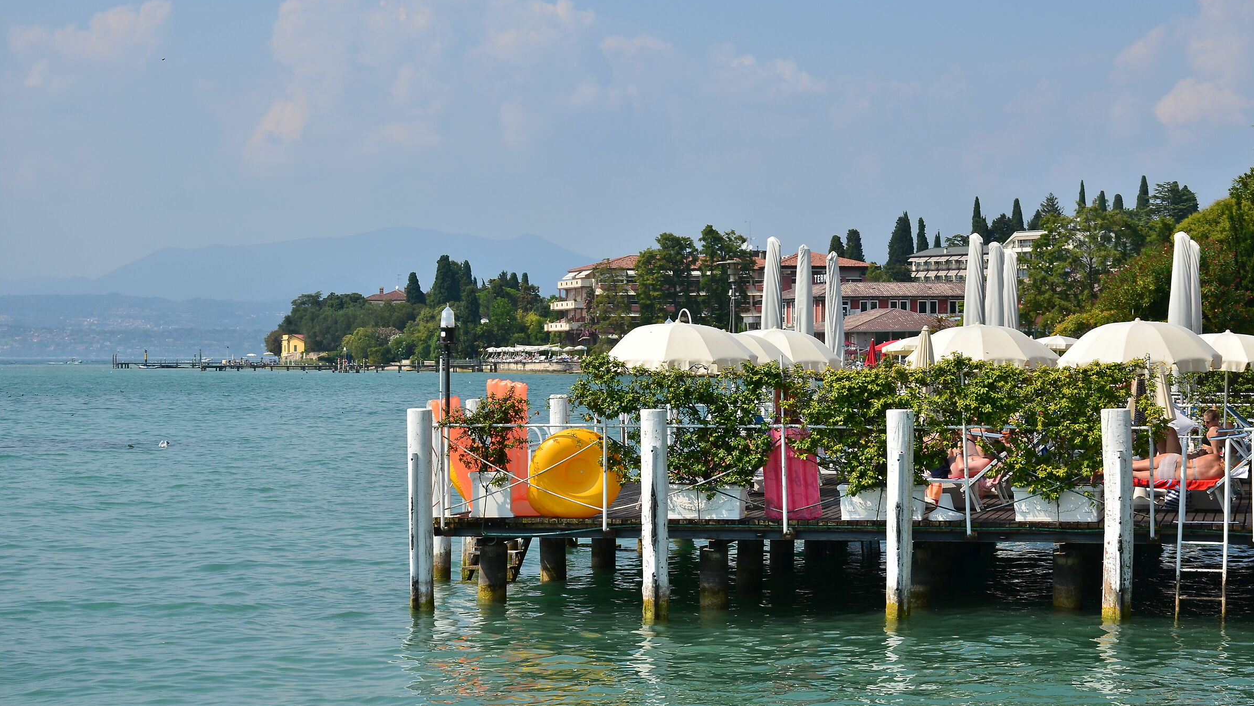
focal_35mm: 76
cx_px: 631
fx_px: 2527
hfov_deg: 27.9
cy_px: 288
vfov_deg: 15.9
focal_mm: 48
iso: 100
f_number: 10
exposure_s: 1/400
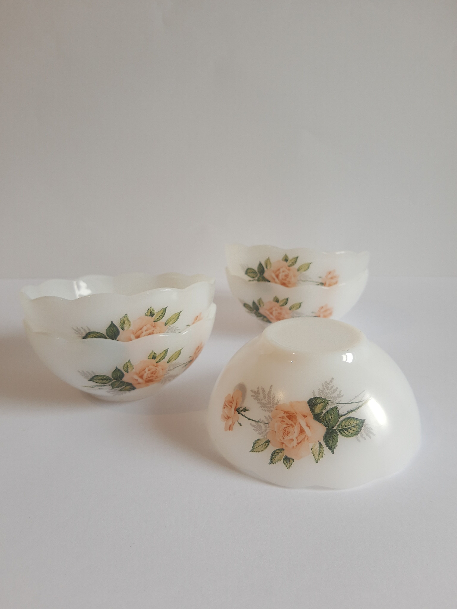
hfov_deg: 53.1
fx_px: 458
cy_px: 304
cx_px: 228
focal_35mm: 26
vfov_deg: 67.3
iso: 42
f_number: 1.8
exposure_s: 1/50
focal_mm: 3.95
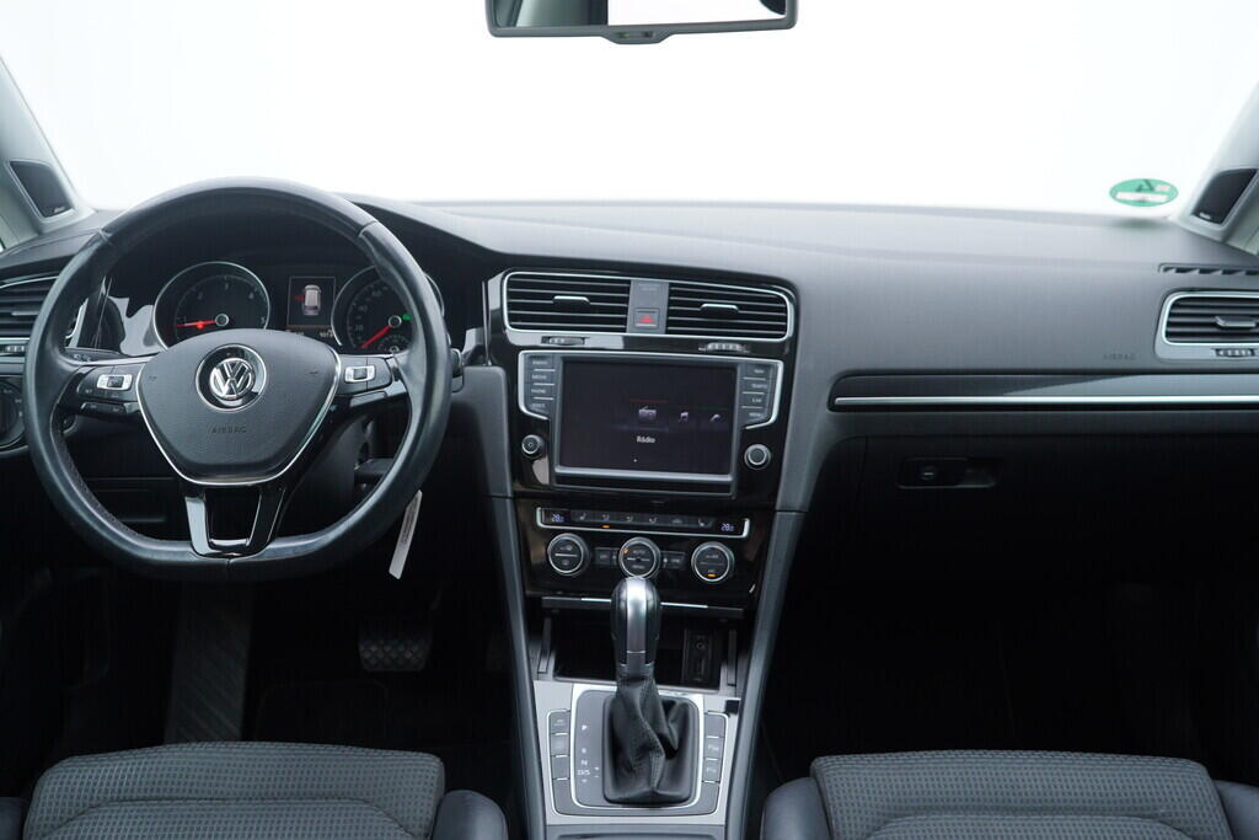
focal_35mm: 36
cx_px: 630
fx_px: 1259
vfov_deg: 36.9
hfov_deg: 53.1
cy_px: 420
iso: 160
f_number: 2.8
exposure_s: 1/40
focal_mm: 24
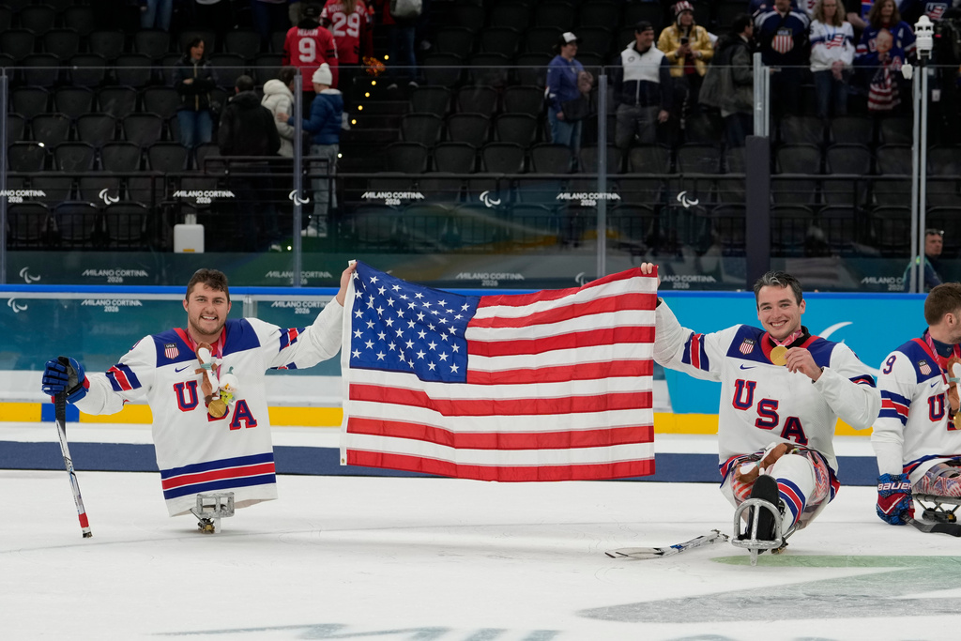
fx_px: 2803
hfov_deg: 19.5
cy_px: 320
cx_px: 480
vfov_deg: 13.0
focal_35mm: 105
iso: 800
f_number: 3.5
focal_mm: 70
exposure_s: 1/1000
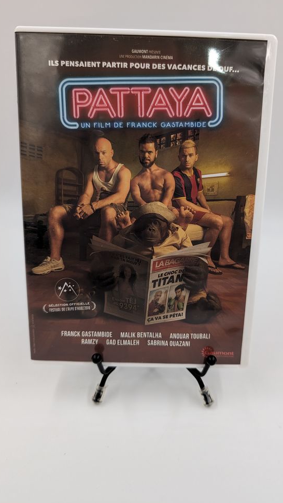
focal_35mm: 27
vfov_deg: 69.8
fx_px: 360
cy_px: 246
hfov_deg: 42.9
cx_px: 155
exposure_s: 1/237
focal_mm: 6.9
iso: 289
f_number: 1.68
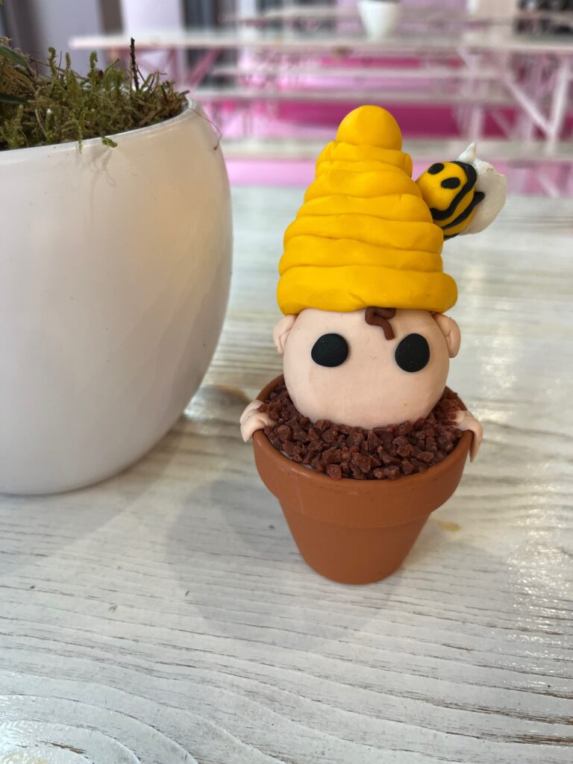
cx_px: 286
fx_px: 574
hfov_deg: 53.1
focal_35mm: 26
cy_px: 382
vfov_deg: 67.3
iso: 100
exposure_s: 1/100
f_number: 1.6
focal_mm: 5.1
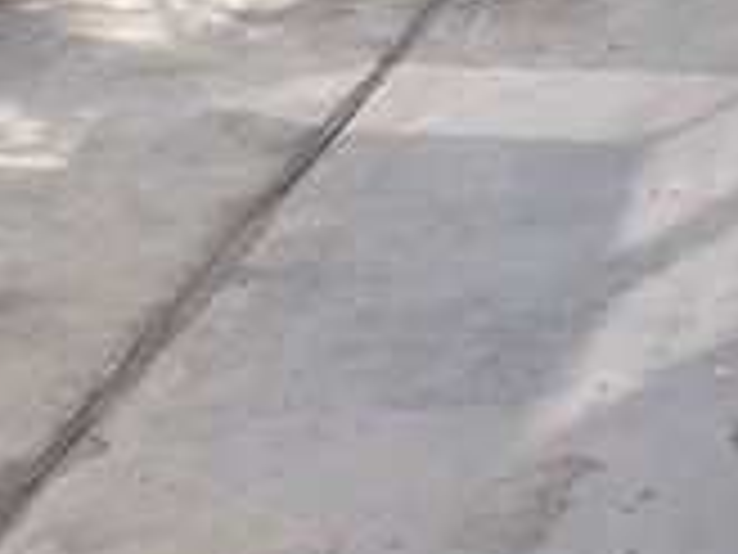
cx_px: 680
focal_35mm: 66
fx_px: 1407
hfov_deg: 28.2
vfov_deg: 21.0
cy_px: -72
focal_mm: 3.93
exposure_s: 1/302
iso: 40
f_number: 1.7
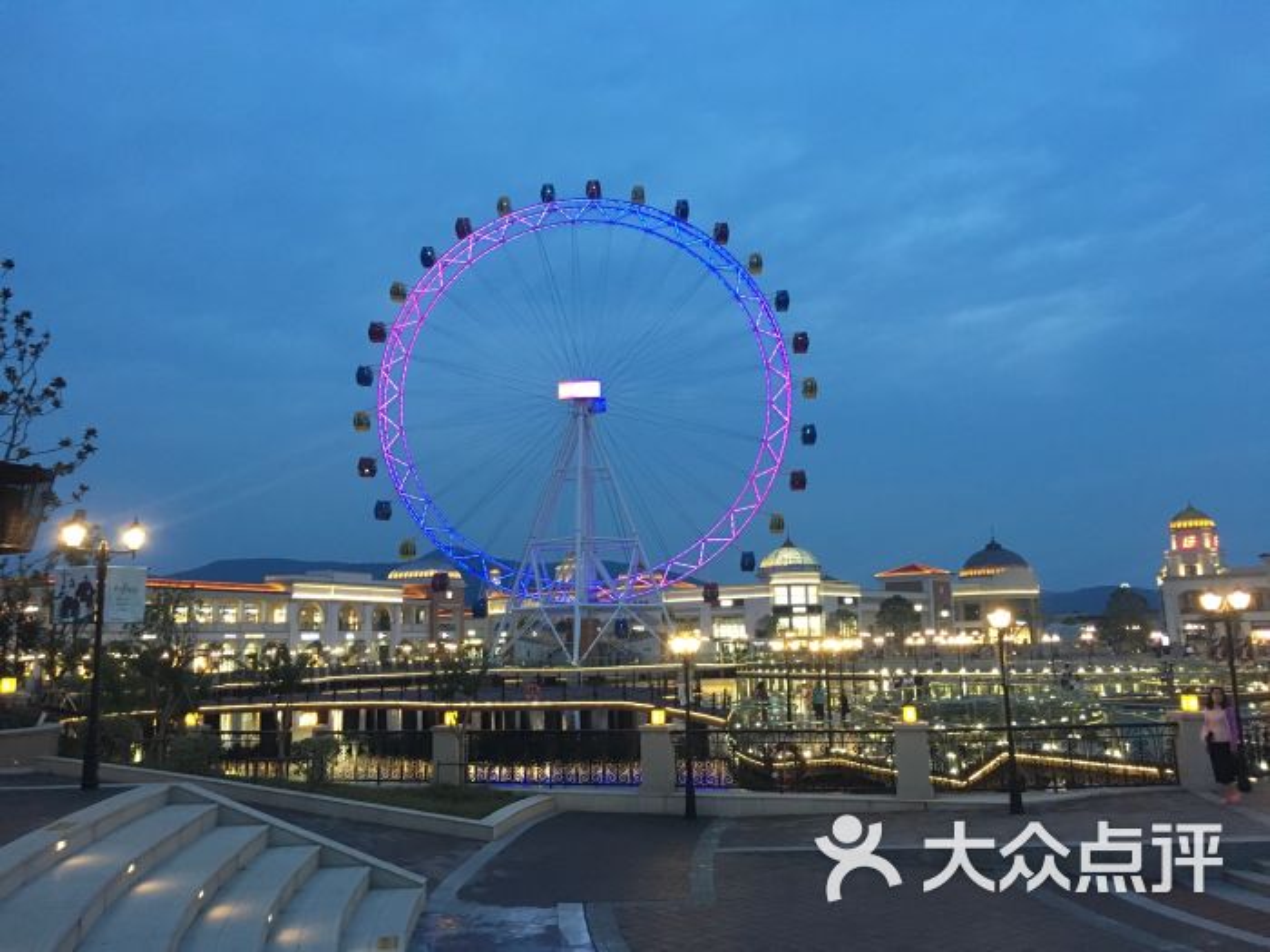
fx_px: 1064
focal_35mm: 29
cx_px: 635
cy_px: 476
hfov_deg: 61.7
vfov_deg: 48.2
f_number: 2.2
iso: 200
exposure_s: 1/20
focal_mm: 4.15
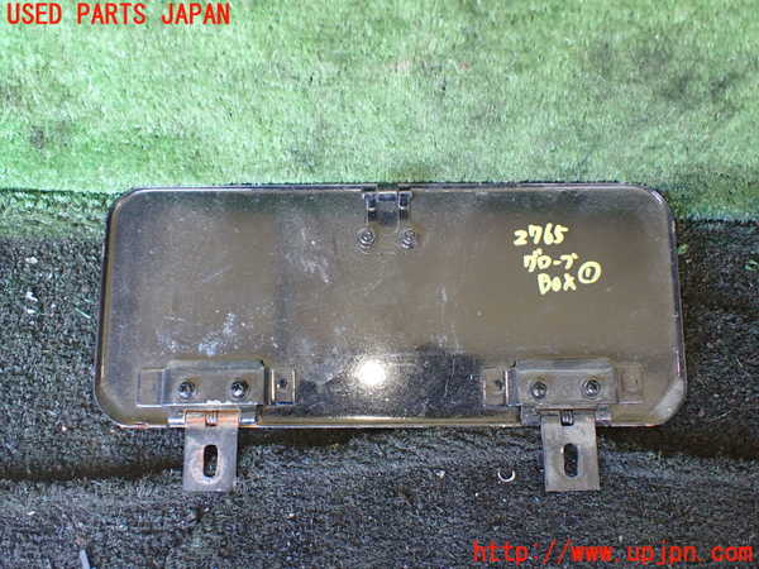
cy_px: 284
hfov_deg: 60.0
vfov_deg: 46.8
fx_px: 658
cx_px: 380
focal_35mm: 30
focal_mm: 5.4
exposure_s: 1/60
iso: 800
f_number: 2.3
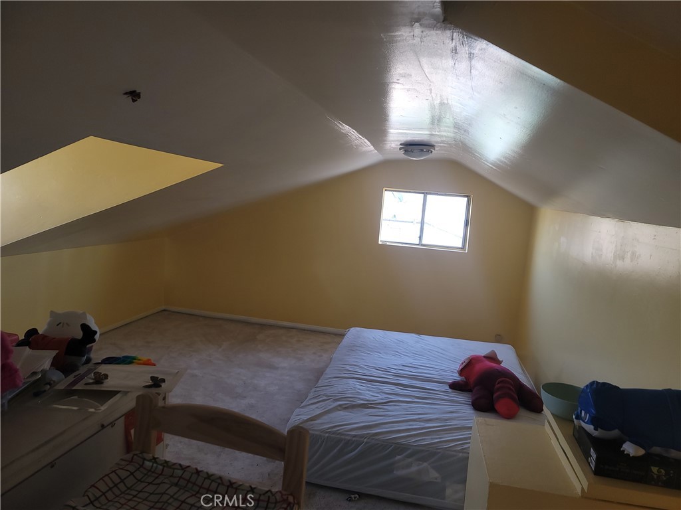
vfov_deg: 54.9
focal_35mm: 25
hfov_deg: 69.4
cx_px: 340
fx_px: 492
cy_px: 255
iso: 50
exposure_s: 1/60
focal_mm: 7
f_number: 1.8
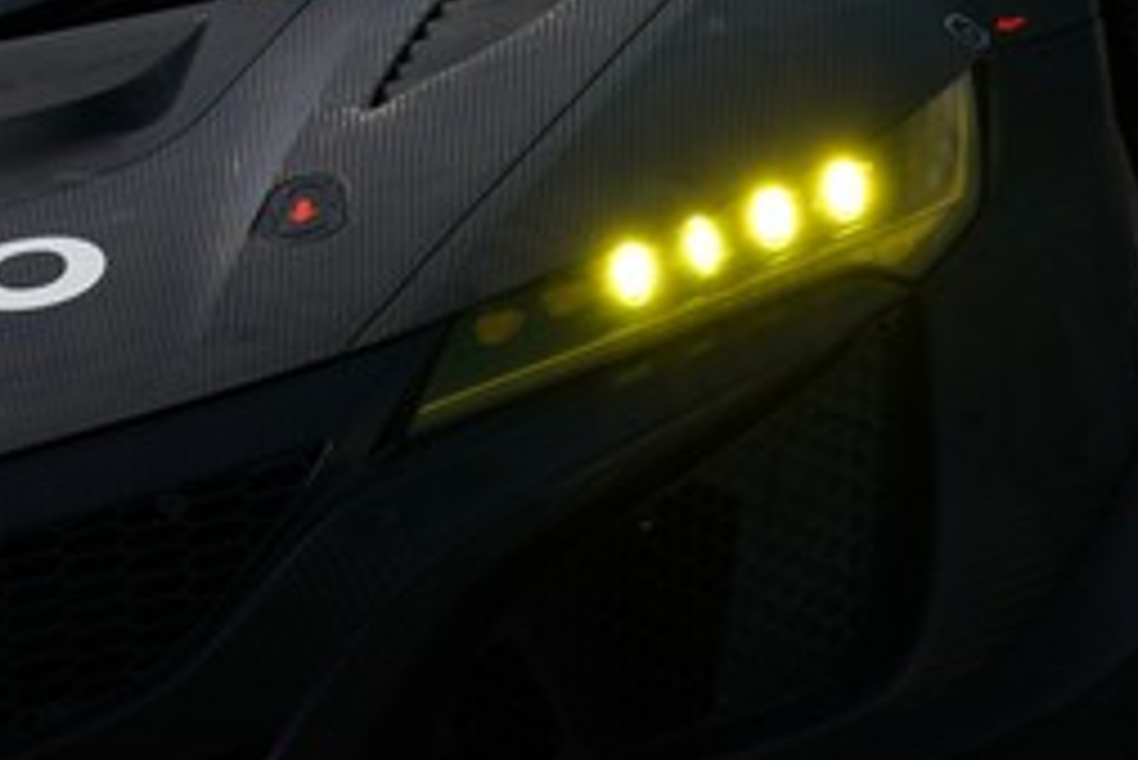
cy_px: 162
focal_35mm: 1689
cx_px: -207
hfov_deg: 1.2
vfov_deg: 0.8
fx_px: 53419
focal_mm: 594
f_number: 10
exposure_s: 1/800
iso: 200
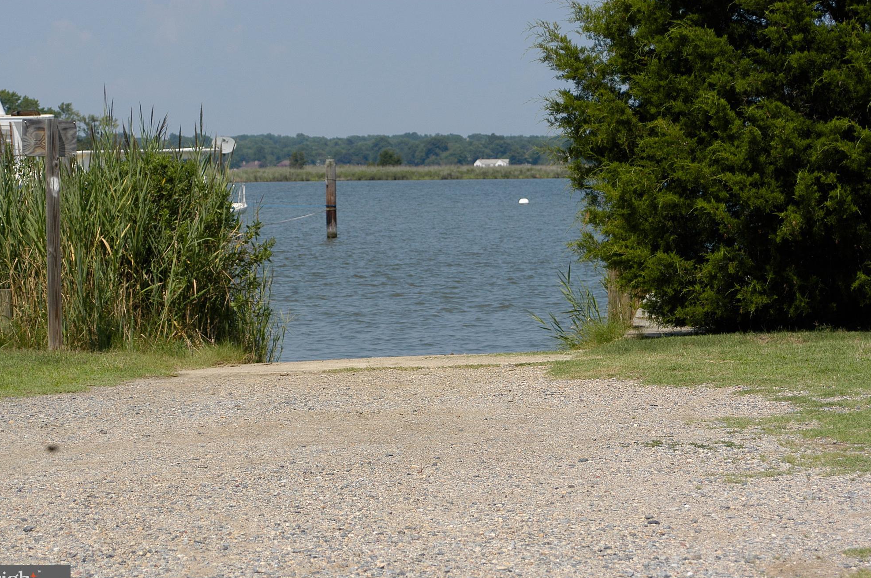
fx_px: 3383
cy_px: 297
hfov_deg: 14.7
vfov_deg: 9.8
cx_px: 425
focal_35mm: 140
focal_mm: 90
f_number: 7.1
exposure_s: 1/750
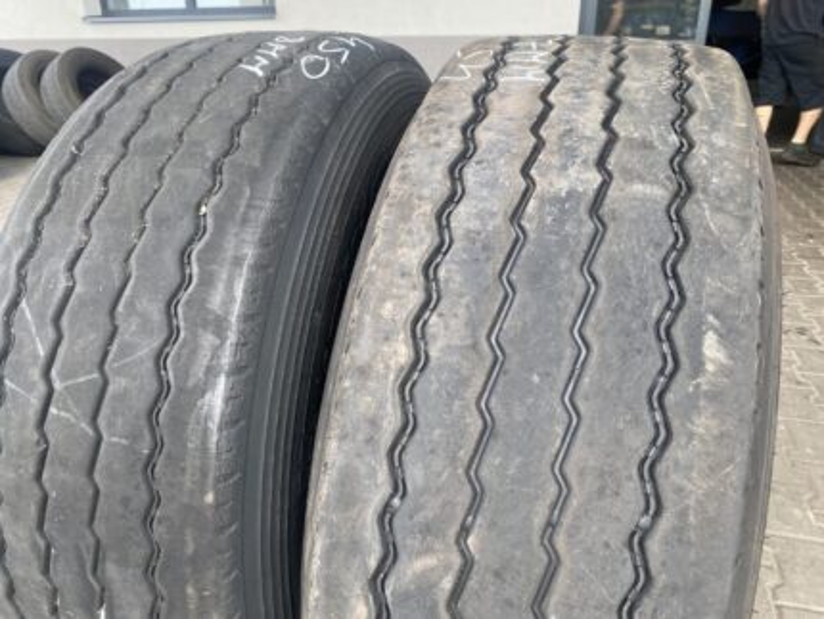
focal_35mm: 26
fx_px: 619
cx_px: 412
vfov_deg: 53.1
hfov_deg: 67.3
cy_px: 310
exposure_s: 1/249
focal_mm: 4.25
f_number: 1.8
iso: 32
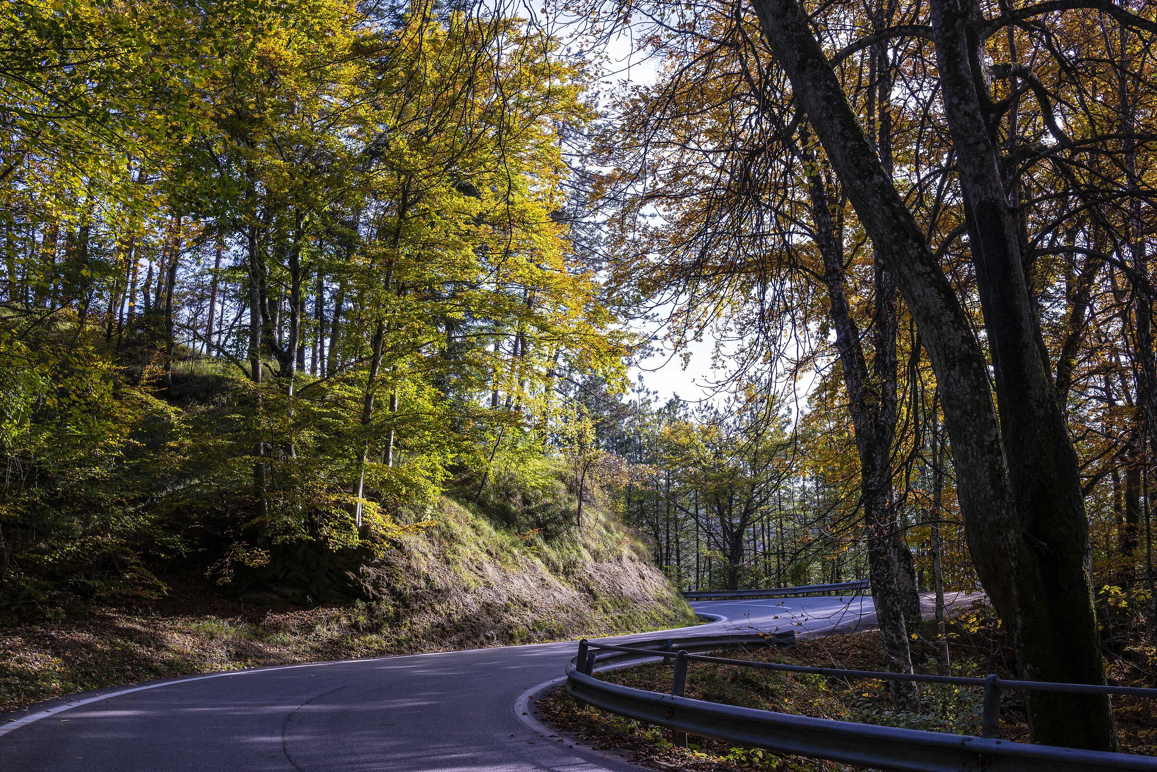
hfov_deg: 54.4
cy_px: 386
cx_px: 578
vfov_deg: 37.9
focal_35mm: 35
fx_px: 1125
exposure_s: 1/250
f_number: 8
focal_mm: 35
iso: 400
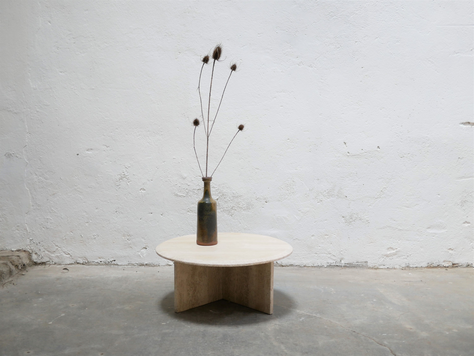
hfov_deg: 46.8
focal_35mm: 40
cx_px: 237
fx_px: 548
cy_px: 178
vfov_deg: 36.0
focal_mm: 20
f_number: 1.7
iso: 320
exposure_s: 1/60
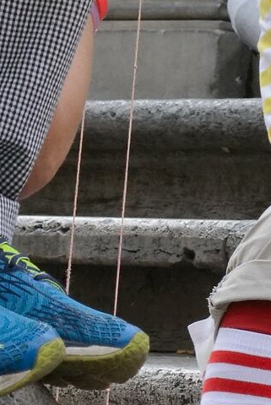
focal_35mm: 530
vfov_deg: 3.9
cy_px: 361
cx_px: 627
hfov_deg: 2.6
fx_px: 5971
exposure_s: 1/125
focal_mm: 70
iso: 320
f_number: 10
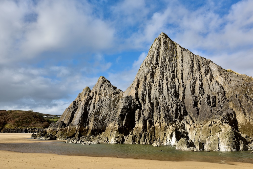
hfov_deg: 58.7
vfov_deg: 41.1
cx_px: 126
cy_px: 84
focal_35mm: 32
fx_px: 225
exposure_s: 1/160
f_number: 8
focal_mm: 32
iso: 64
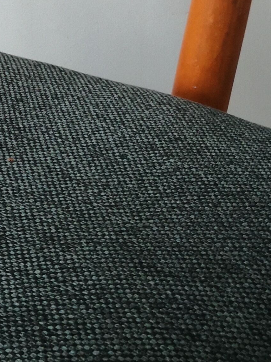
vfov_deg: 19.2
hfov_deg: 15.3
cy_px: -118
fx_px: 981
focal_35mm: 94
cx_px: -39
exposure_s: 1/50
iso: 200
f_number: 1.6
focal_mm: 3.95
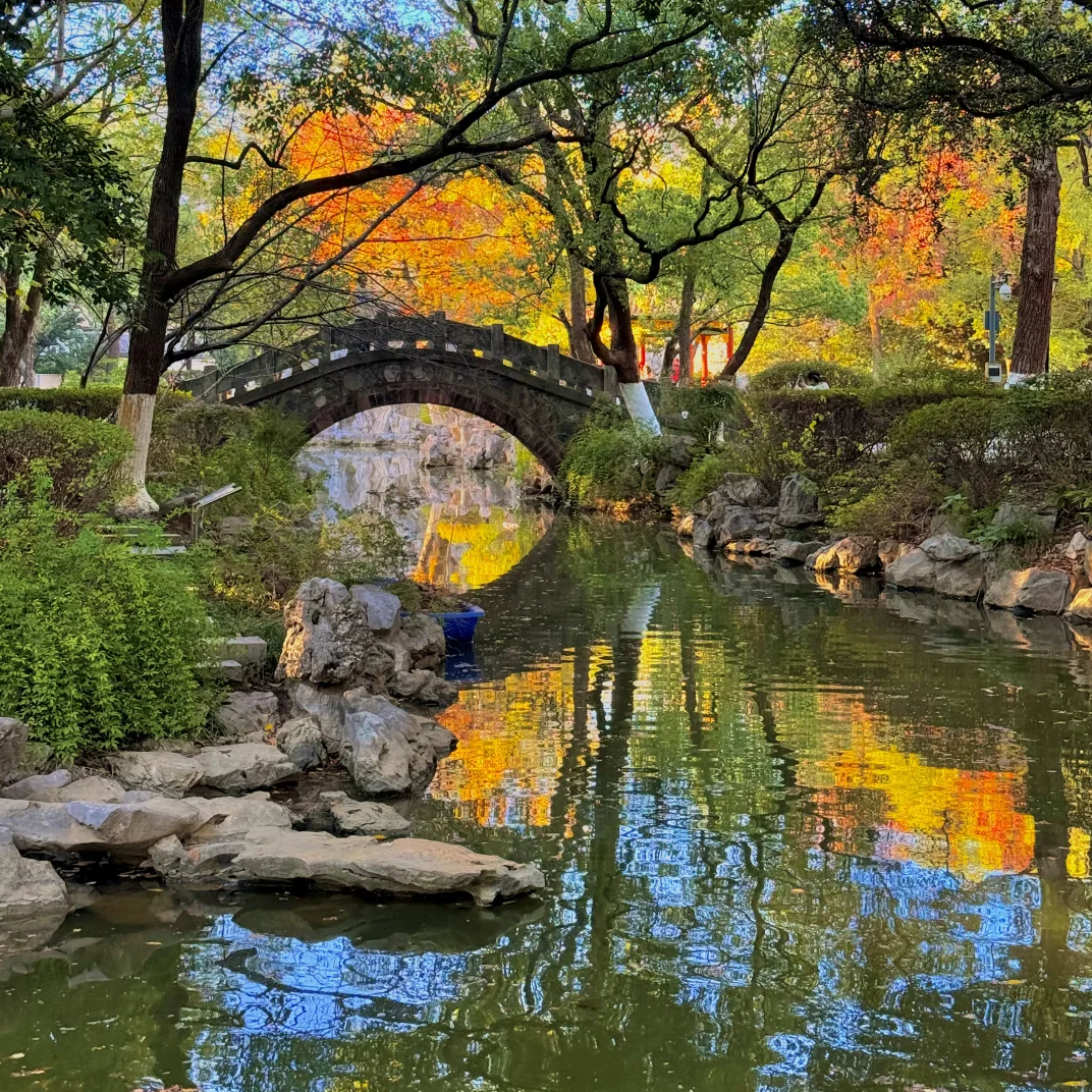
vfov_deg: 29.9
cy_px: 375
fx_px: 2034
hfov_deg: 30.0
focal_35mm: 57
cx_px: 546
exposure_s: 1/200
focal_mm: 6.76
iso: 160
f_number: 1.78
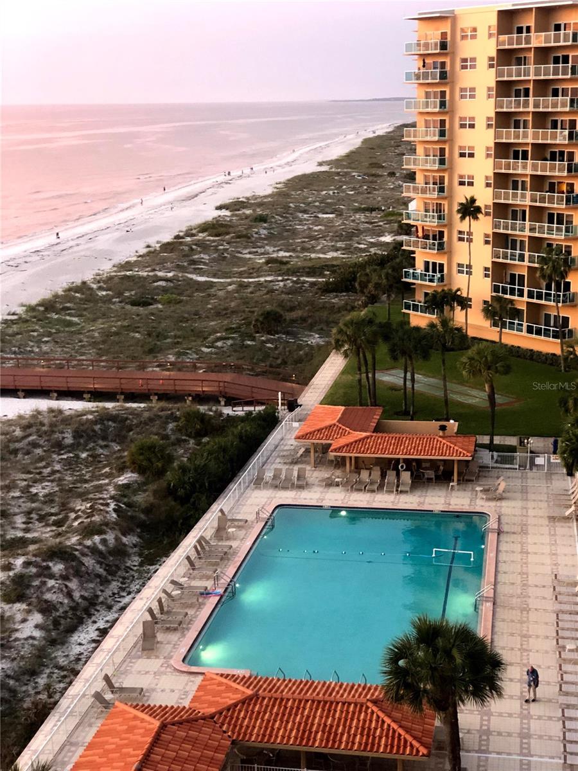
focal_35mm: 57
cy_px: 386
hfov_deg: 25.7
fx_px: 1269
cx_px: 289
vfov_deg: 33.8
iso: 200
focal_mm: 6.6
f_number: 2.8
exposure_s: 1/30
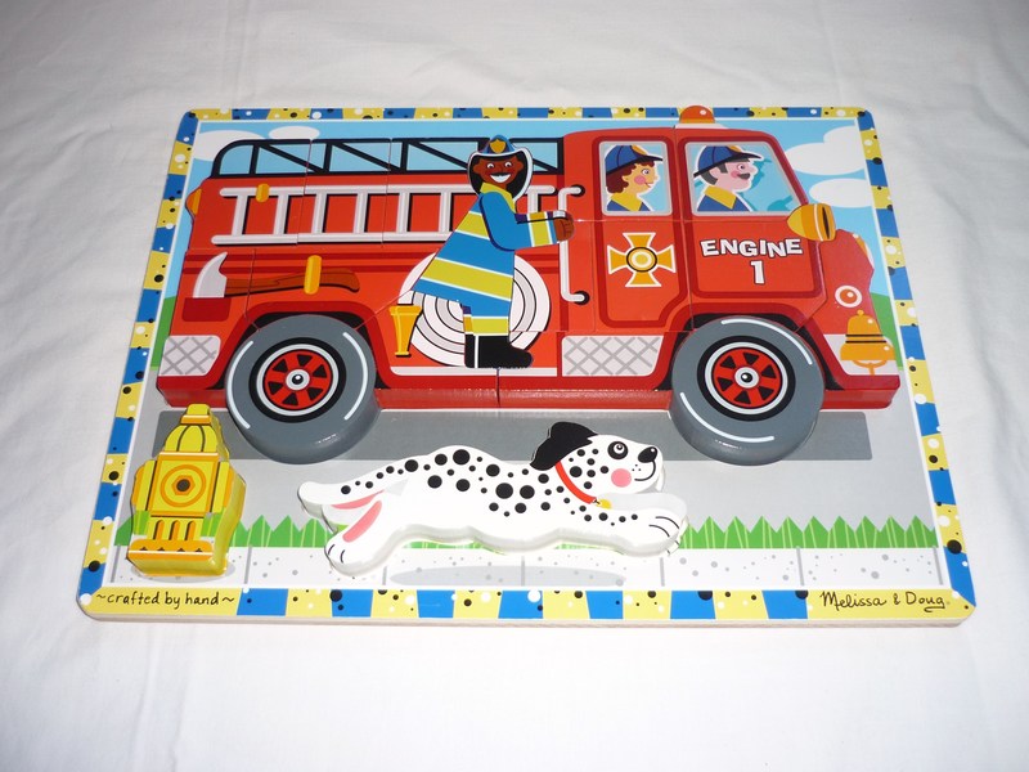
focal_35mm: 33
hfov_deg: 55.4
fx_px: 981
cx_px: 514
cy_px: 386
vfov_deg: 42.9
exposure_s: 1/30
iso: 100
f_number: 2.8
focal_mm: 5.5
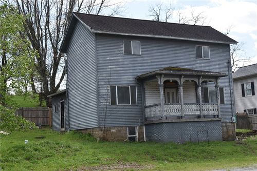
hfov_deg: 36.9
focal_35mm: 54
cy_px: 86
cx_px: 128
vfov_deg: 25.0
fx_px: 385
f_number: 8
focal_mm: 36
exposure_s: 1/320
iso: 200
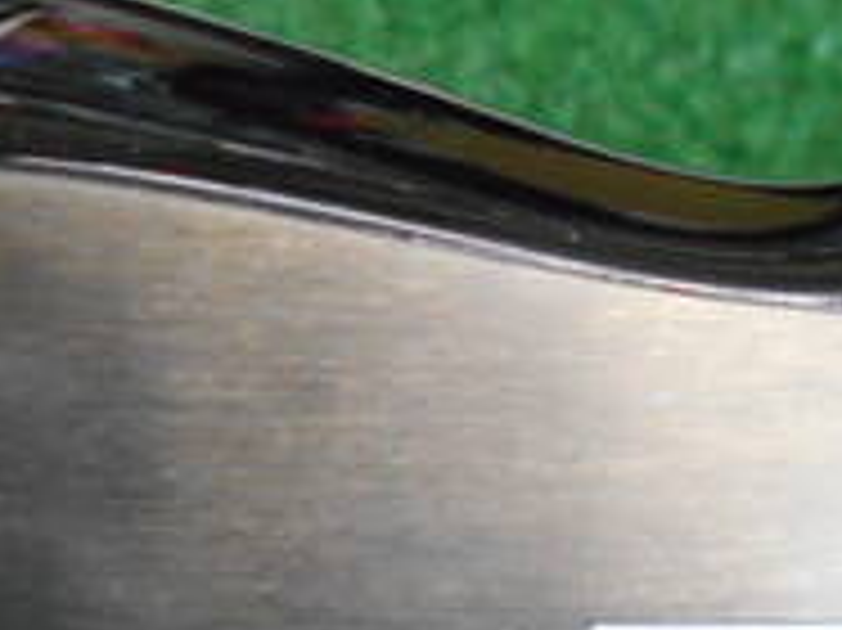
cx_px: -149
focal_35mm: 89
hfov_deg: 20.7
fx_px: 2163
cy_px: 716
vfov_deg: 16.0
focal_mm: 4.6
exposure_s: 1/125
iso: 800
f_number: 3.2
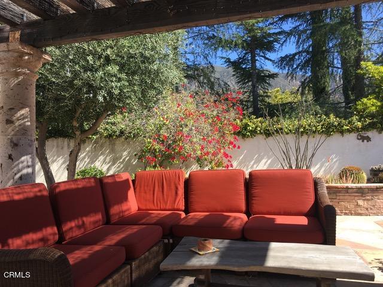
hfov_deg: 61.7
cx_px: 192
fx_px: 321
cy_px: 144
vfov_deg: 48.2
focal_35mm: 29
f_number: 2.2
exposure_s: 1/541
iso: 25
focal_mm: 4.15
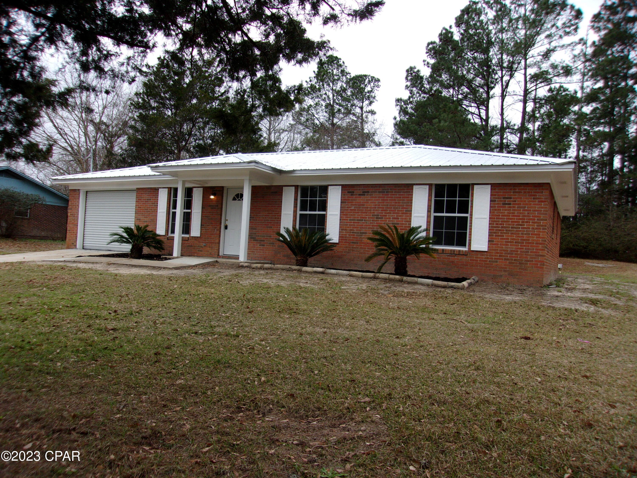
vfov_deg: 51.4
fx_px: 497
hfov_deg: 65.3
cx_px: 318
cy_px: 239
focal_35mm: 27
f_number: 3
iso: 80
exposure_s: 1/400
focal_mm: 4.9
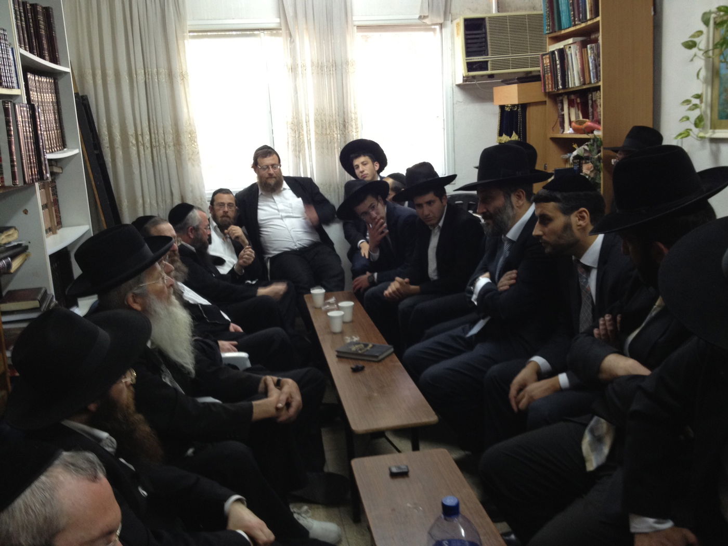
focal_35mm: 35
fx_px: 736
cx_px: 364
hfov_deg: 52.6
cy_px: 273
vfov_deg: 40.7
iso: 125
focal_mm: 4.28
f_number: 2.4
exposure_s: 1/20
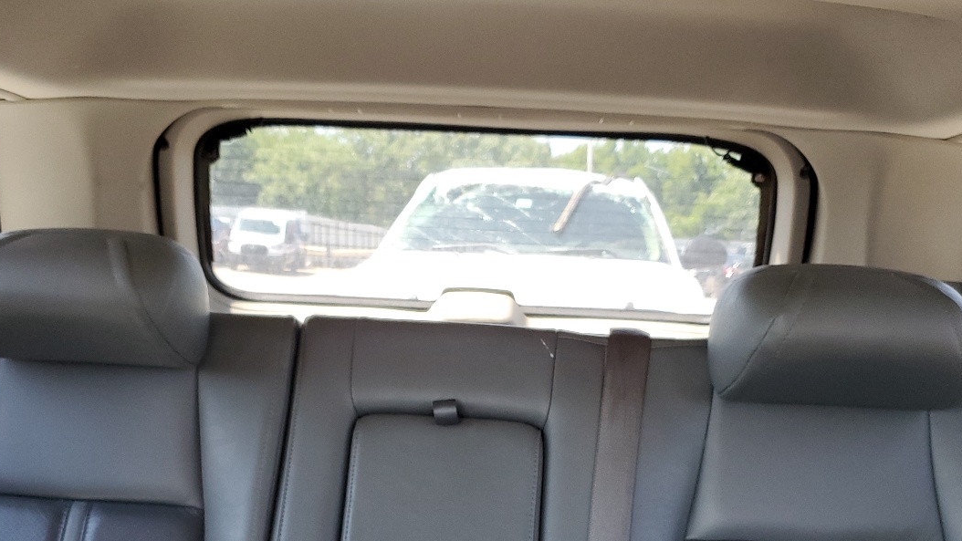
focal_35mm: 43
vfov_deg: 27.0
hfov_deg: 47.3
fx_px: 1097
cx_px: 454
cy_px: 460
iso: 95
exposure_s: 1/120
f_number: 1.5
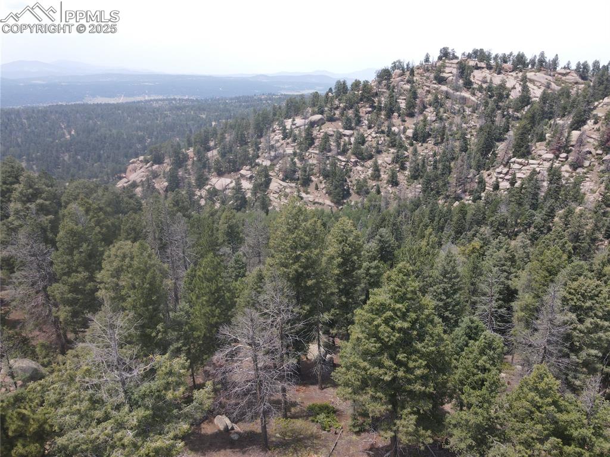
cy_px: 228
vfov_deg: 56.8
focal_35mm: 24
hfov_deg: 71.6
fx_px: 423
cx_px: 305
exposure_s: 1/15
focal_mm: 4.5
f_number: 2.8
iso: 100
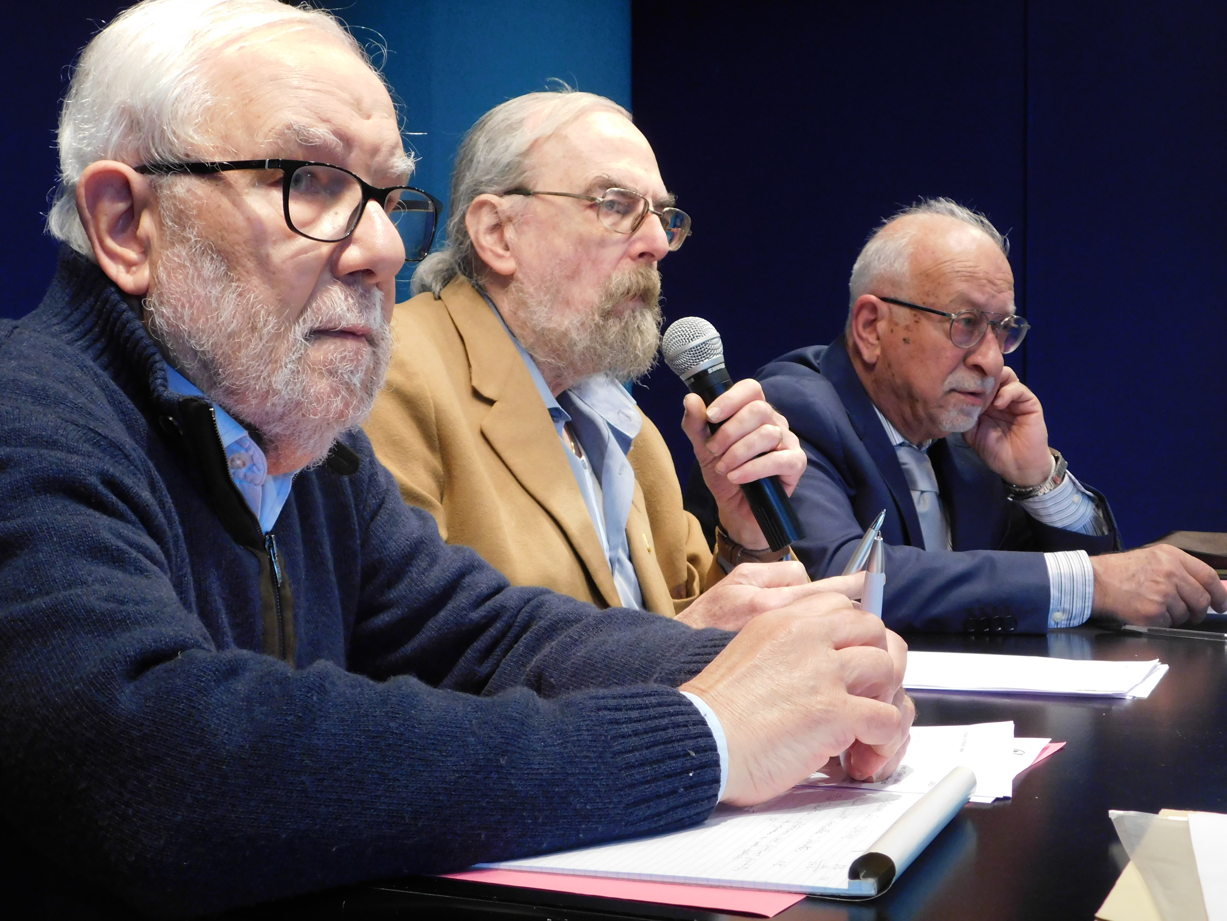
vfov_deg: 28.6
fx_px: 1808
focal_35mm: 51
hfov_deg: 37.5
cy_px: 460
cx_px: 614
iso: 360
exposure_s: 1/30
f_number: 3.8
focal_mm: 9
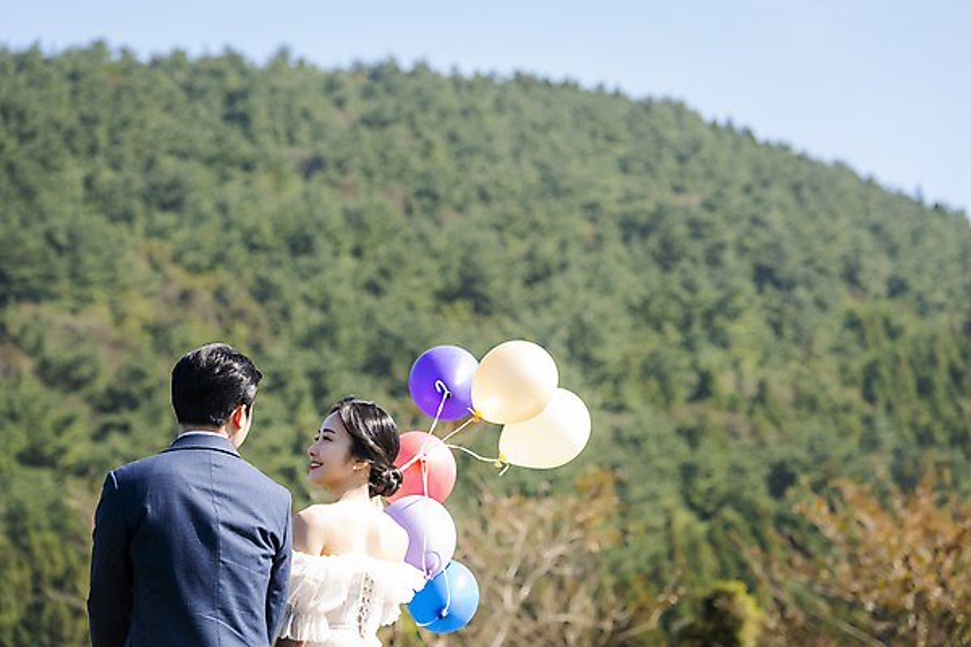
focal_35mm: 135
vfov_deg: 10.2
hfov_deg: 15.2
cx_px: 486
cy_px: 324
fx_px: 3641
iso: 400
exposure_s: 1/640
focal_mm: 135
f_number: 4.5
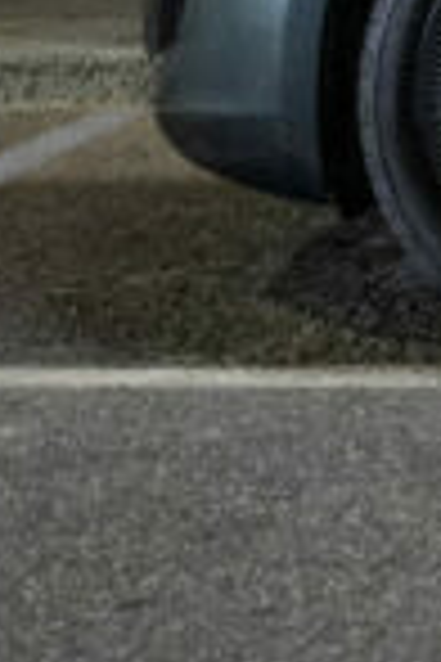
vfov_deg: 9.8
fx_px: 3454
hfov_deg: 6.3
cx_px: 1593
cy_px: -880
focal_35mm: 188
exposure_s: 1/80
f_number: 2.8
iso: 3200
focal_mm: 24
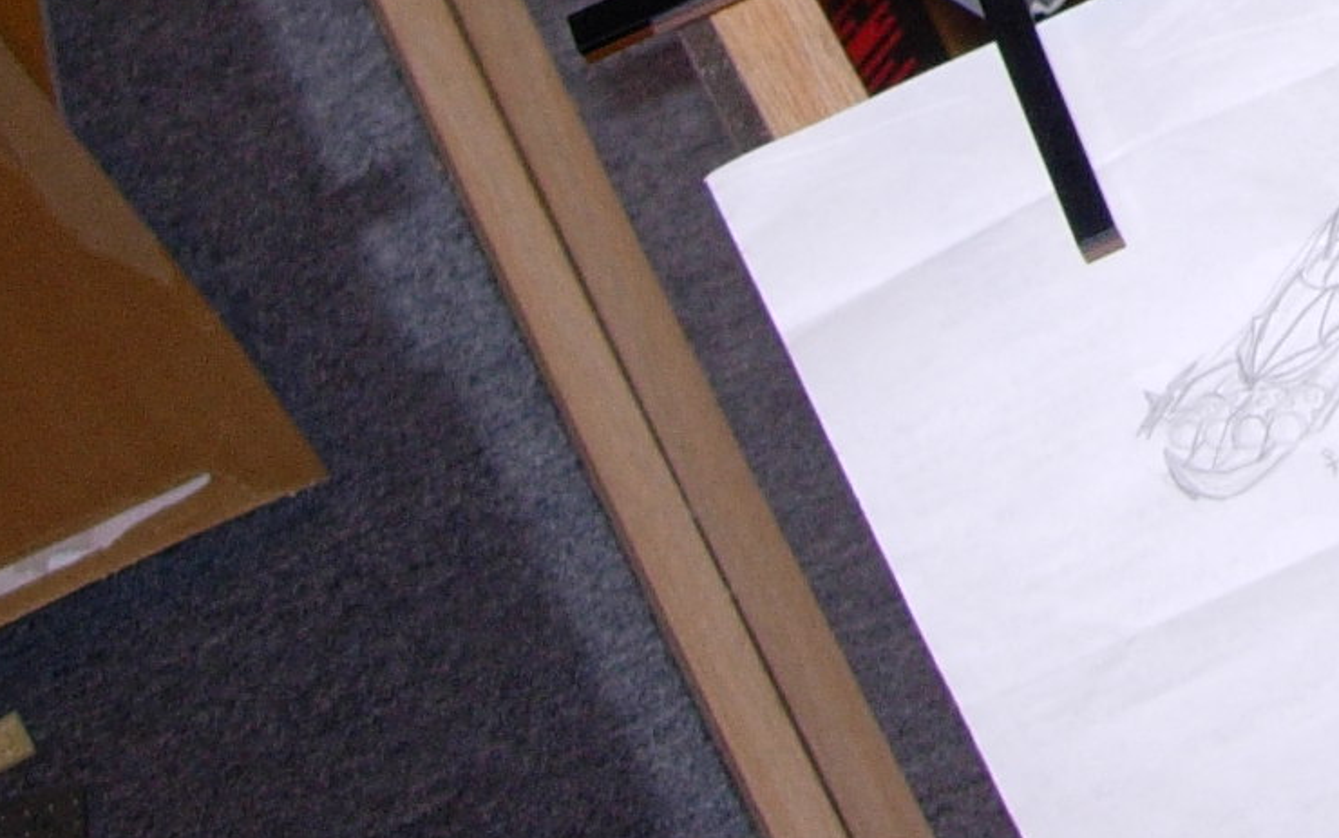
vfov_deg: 8.8
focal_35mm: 141
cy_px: -871
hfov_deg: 14.3
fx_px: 5147
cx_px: 1657
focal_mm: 7.8
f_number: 2.8
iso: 79
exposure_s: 1/64
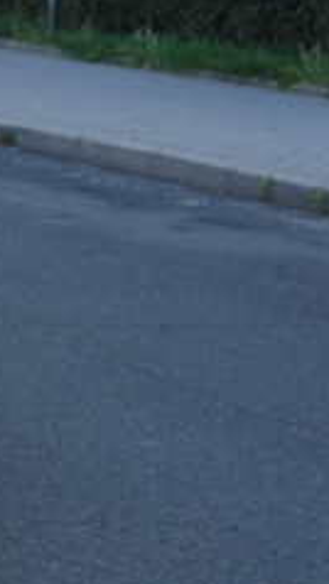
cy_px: 71
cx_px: -494
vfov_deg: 10.9
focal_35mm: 196
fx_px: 3039
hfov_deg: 5.9
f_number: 4.5
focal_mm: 31
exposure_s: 1/250
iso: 100
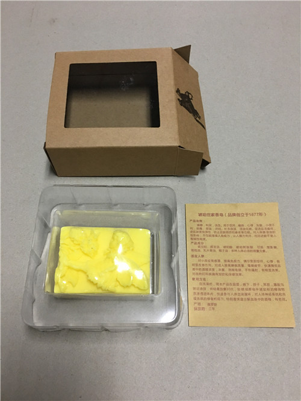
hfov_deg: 48.3
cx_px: 150
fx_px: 336
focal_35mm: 29
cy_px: 200
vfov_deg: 61.6
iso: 125
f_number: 2.2
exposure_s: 1/17
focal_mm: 4.15
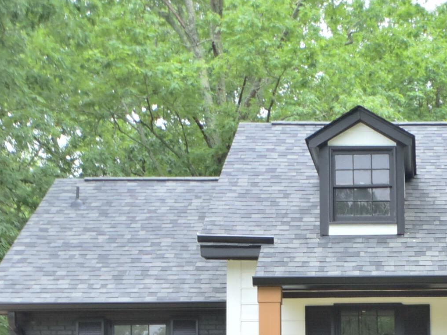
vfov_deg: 16.7
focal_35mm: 87
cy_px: 316
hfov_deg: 21.1
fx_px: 1124
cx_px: 527
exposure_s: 1/125
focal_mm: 24
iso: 640
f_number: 4.5
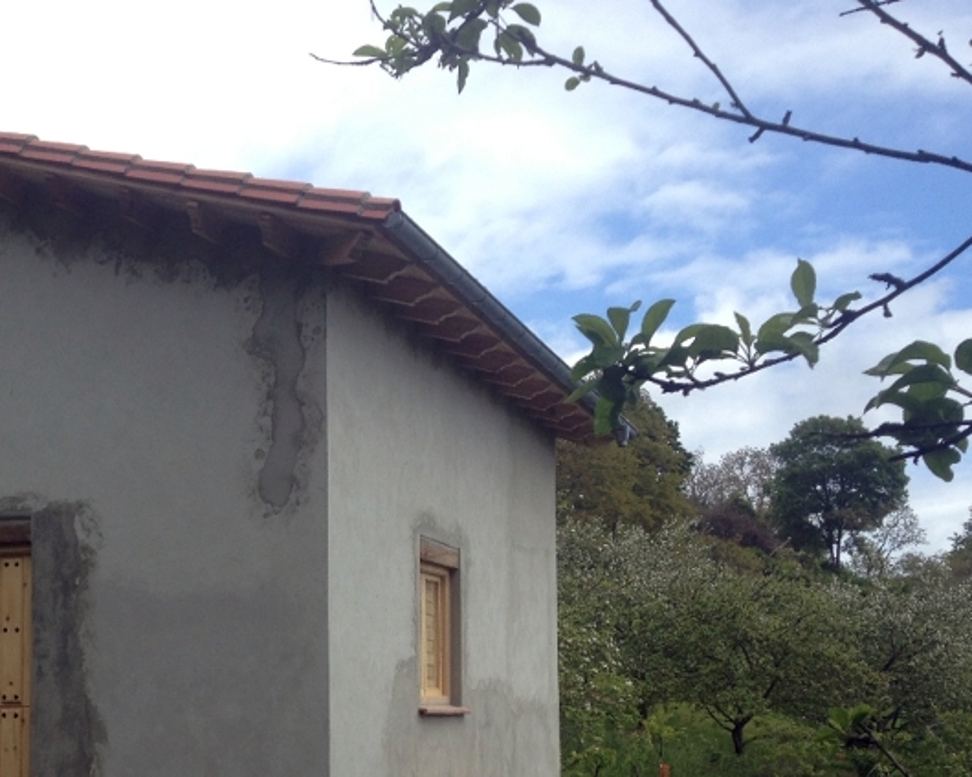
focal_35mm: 58
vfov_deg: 25.8
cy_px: 609
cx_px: 244
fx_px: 1669
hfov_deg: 31.9
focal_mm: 4.28
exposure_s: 1/1381
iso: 50
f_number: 2.4
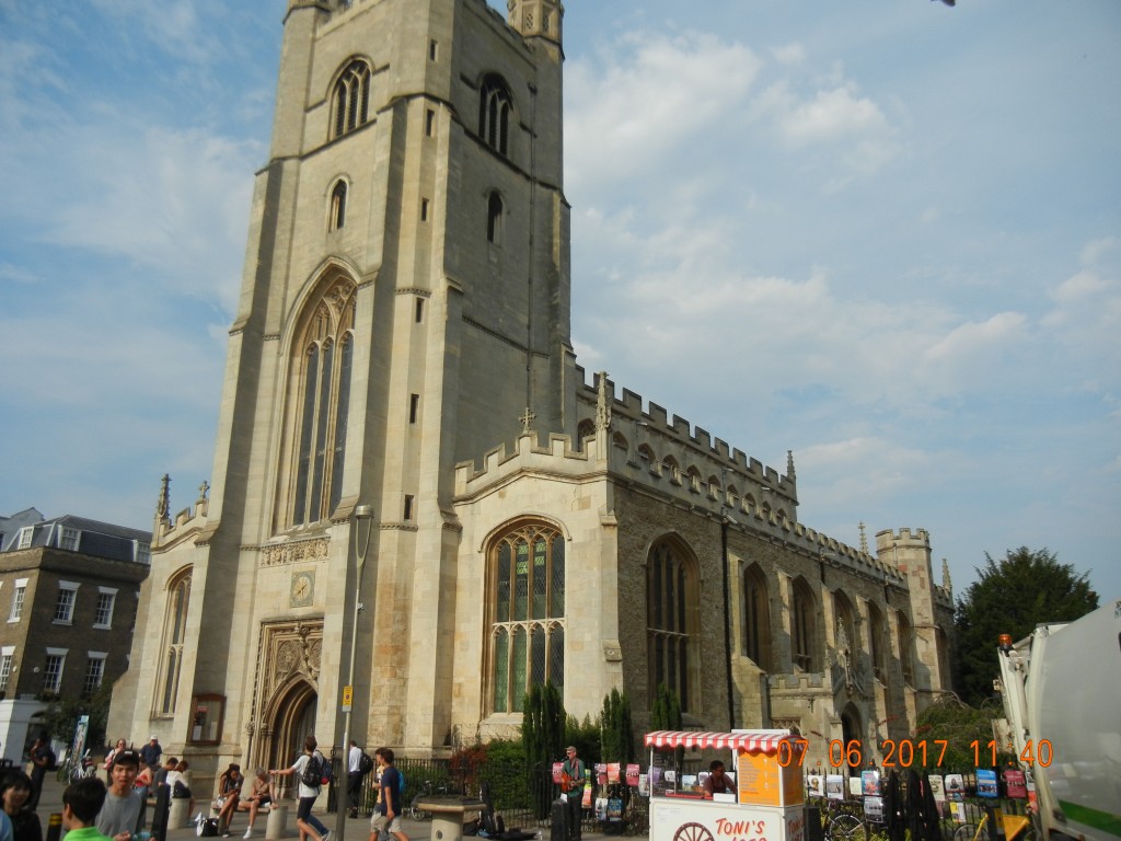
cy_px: 420
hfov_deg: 60.0
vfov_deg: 46.8
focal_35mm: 30
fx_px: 972
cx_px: 560
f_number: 7
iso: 160
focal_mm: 5.4
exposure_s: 1/539
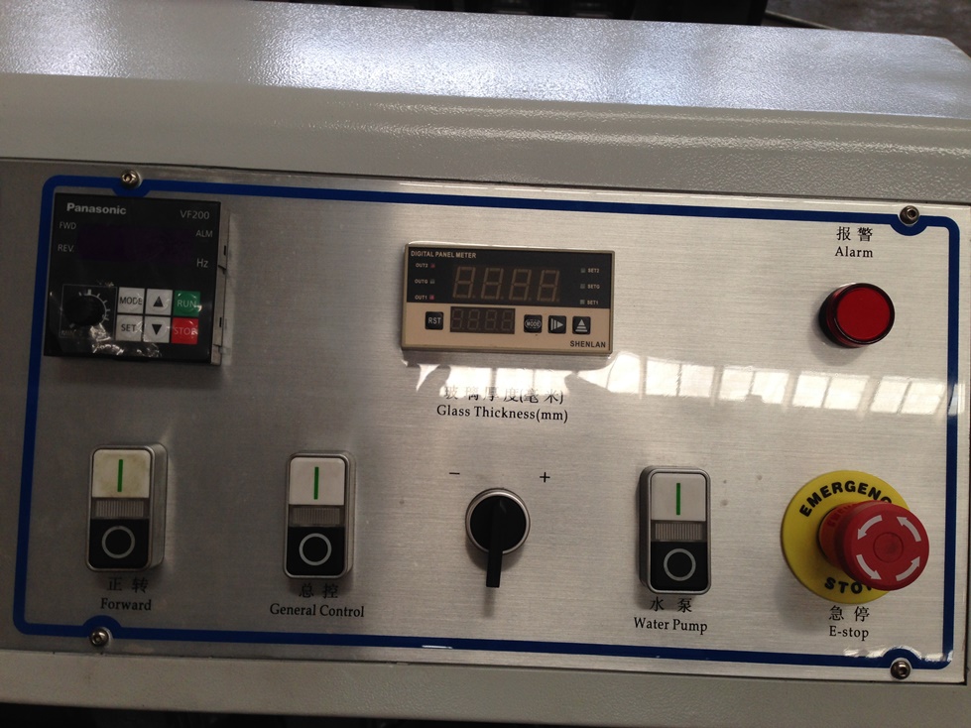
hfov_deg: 55.4
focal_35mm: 33
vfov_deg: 42.9
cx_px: 486
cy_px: 364
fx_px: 926
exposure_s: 1/40
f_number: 2.4
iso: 64
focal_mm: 4.12
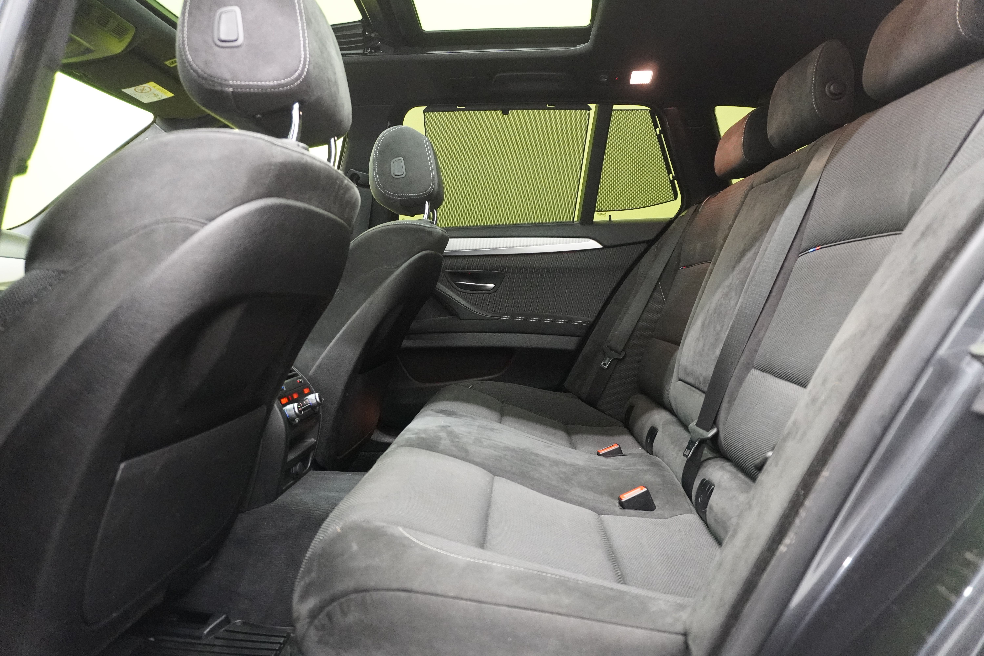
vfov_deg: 53.1
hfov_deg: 73.7
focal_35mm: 24
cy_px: 328
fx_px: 656
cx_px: 492
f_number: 3.5
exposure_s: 1/30
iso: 3200
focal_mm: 16
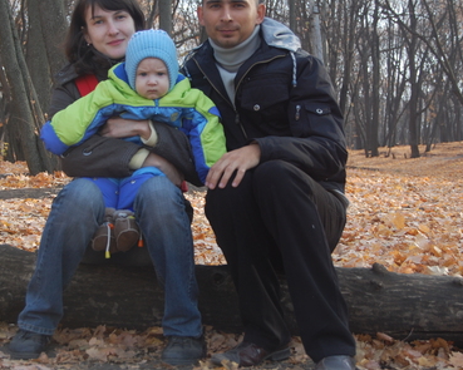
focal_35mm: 72
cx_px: 187
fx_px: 986
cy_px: 184
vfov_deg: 21.3
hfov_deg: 26.4
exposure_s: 1/125
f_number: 5.6
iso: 200
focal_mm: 42
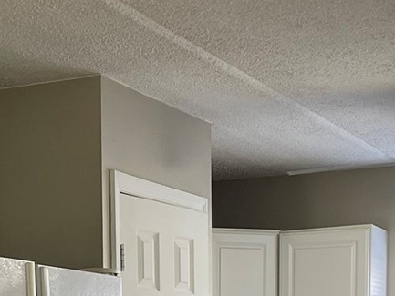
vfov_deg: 14.1
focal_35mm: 96
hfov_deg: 20.4
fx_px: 1096
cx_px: 192
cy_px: 481
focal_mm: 5.1
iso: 160
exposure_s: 1/60
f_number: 1.6
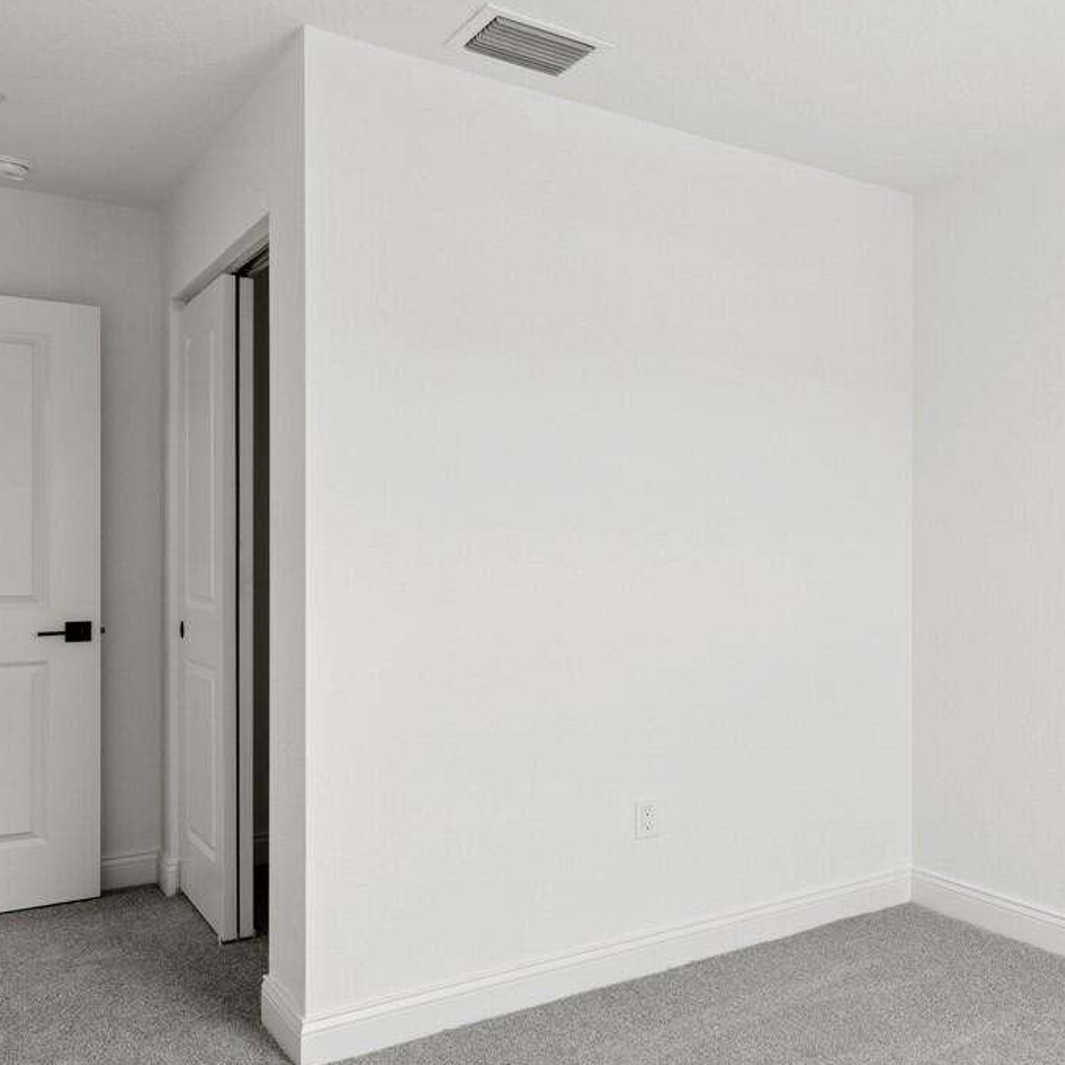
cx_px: 1032
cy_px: 514
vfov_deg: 51.7
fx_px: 1100
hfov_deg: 44.9
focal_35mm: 32
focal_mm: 15.8
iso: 160
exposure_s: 1/8
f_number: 8
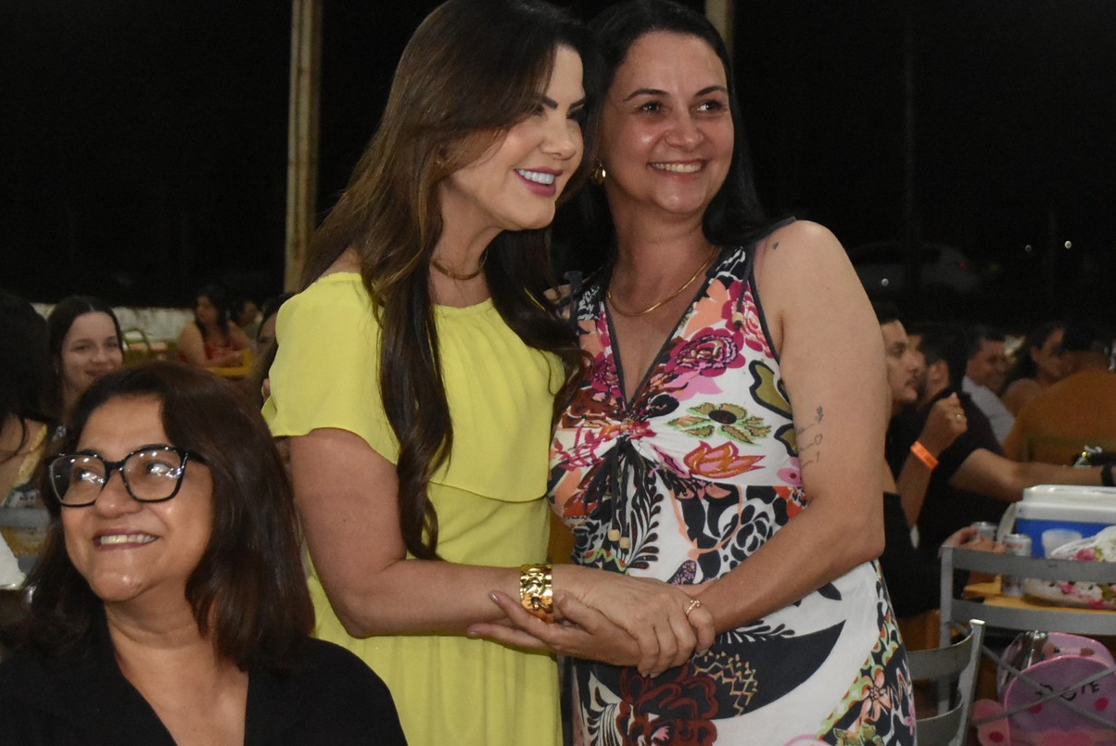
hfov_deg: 23.9
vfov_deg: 16.1
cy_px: 304
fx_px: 2637
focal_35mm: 85
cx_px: 615
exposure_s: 1/80
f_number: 5
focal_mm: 38
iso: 5000
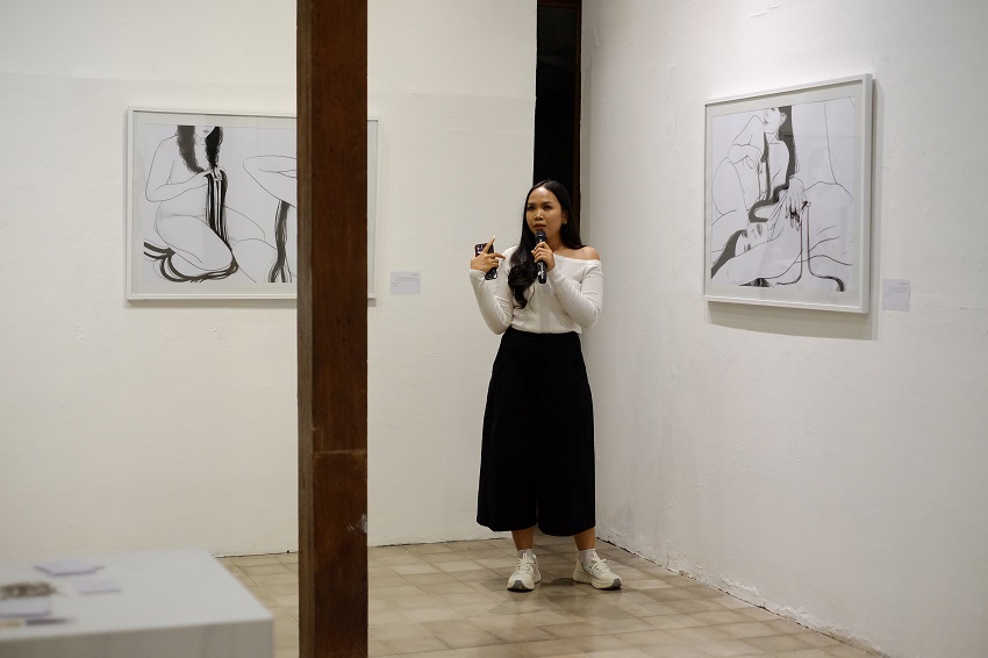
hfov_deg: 37.5
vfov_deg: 25.5
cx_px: 494
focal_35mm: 53
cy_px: 329
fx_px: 1454
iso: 2500
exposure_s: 1/250
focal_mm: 35
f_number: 2
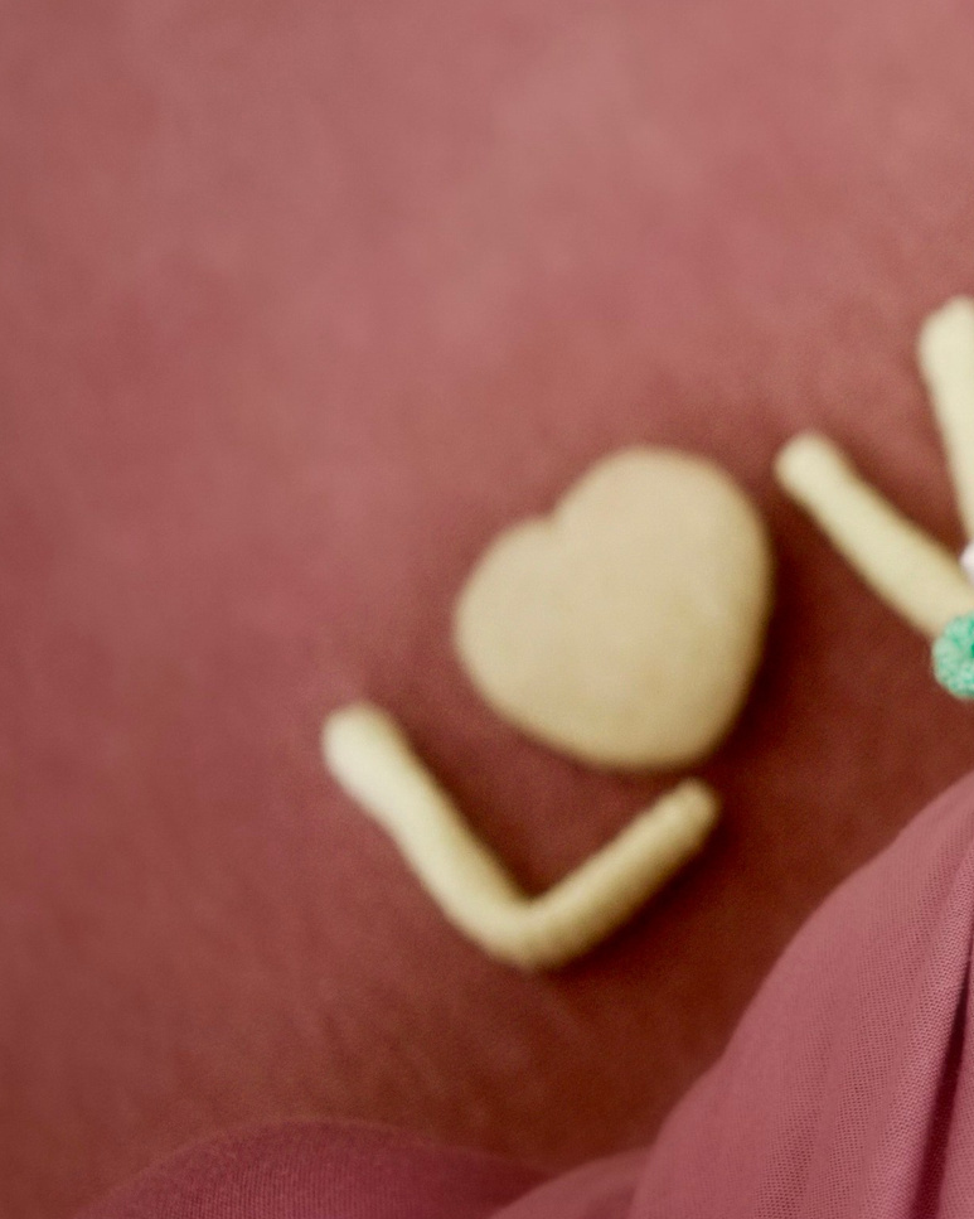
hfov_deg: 16.0
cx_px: 1502
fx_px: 3136
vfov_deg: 22.0
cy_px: 673
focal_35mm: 87
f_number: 2.8
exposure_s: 1/125
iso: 250
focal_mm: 35
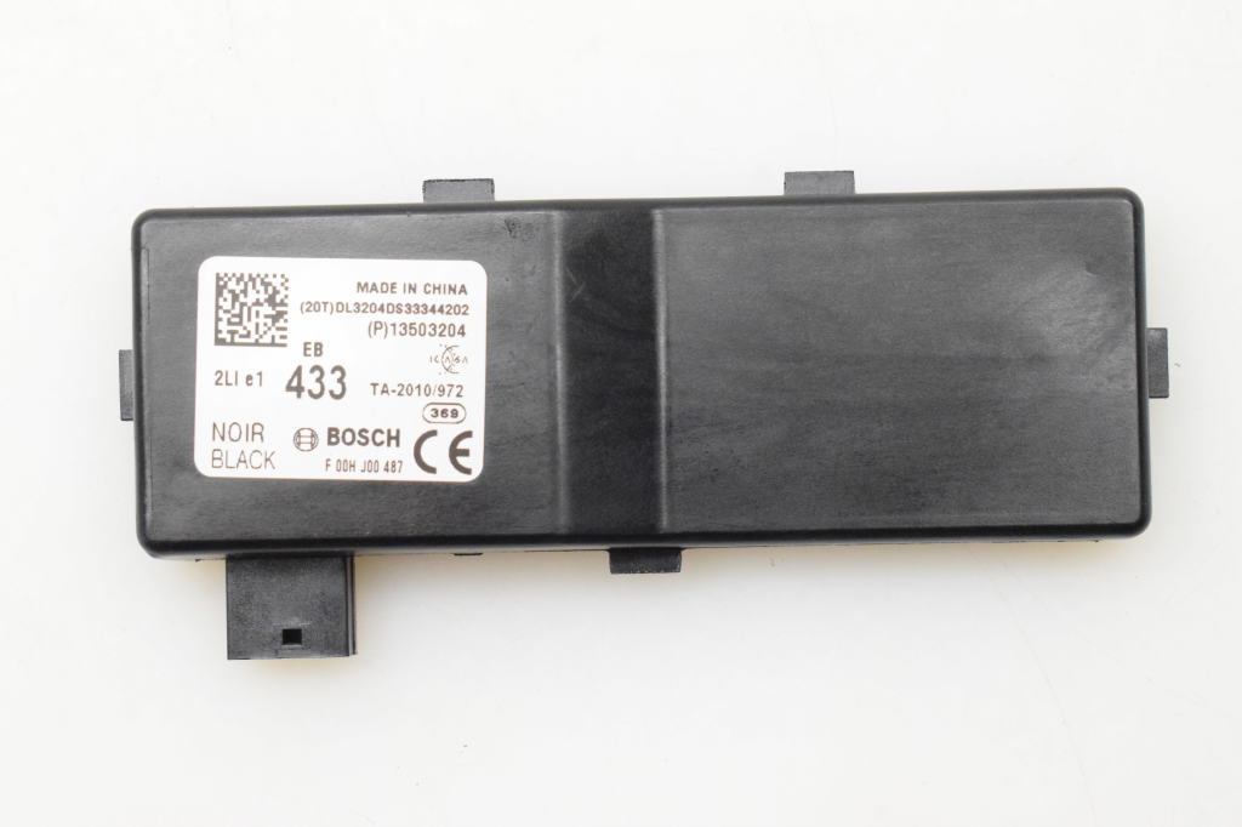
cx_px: 621
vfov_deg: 18.9
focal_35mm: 72
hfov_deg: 28.1
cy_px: 414
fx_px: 2483
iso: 6400
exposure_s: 1/500
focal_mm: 48
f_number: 9
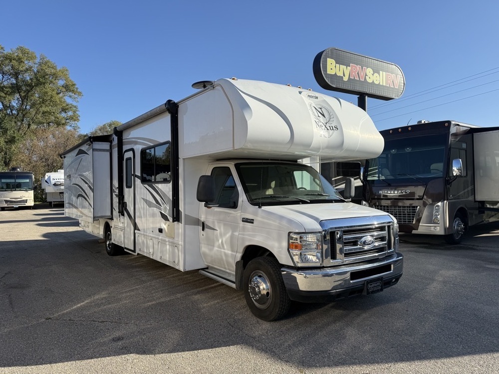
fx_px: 346
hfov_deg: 71.6
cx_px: 250
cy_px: 187
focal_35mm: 24
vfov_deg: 56.8
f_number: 1.78
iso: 80
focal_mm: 6.76
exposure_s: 1/4167
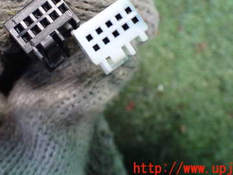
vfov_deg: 28.4
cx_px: 85
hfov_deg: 37.9
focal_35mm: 50
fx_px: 337
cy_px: 31
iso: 800
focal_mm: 5.4
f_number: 2.3
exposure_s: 1/40
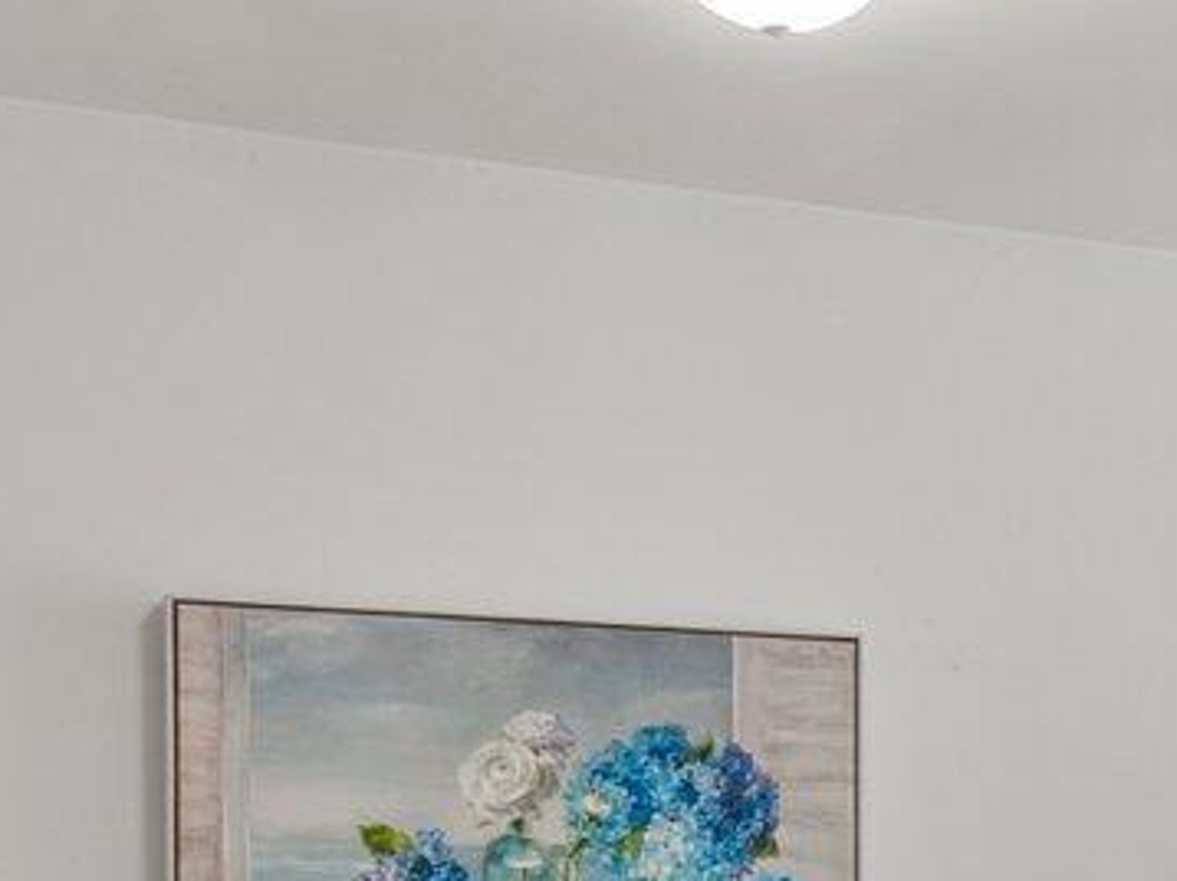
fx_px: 2990
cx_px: 1348
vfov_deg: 16.3
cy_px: 937
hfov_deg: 21.0
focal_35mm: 88
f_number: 4
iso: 400
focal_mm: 16
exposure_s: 1/20
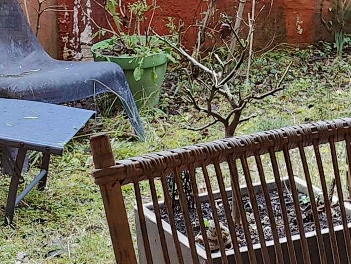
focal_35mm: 121
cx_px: 383
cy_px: -119
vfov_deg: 11.8
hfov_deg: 15.8
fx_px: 1228
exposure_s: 1/50
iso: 80
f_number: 1.8
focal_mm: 6.06
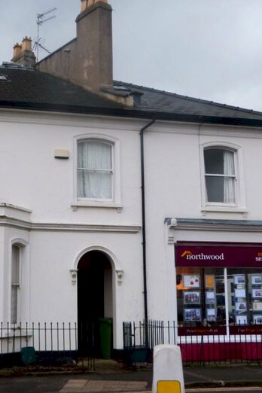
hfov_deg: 25.2
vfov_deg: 37.5
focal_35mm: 53
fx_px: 579
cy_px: 197
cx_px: 65
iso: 400
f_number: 4
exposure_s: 1/640
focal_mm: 6.7
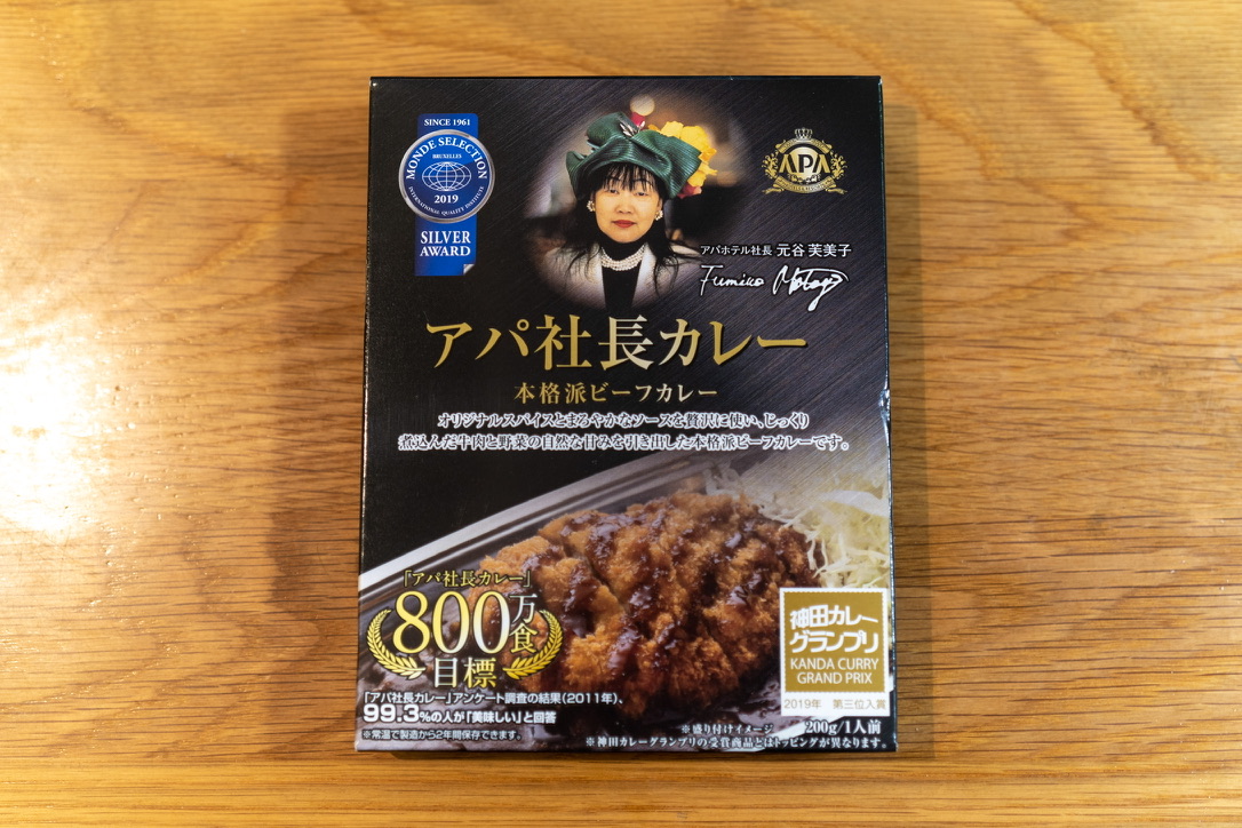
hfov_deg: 48.5
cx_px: 621
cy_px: 414
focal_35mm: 40
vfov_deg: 33.4
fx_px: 1380
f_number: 2
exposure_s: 1/40
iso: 640
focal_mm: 40
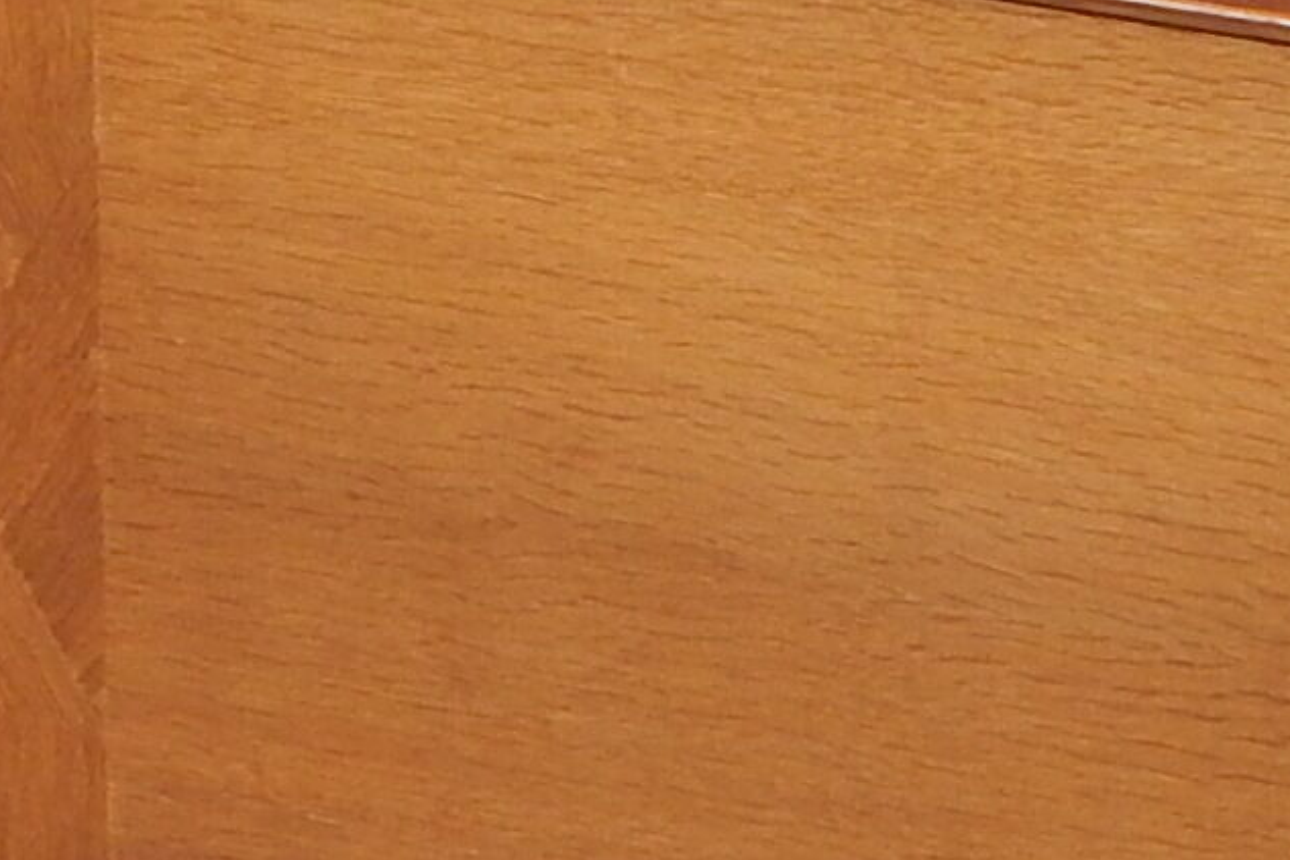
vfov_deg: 11.2
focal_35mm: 118
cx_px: 302
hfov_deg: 17.2
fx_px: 4228
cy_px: -342
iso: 200
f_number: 3
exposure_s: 1/30
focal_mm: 4
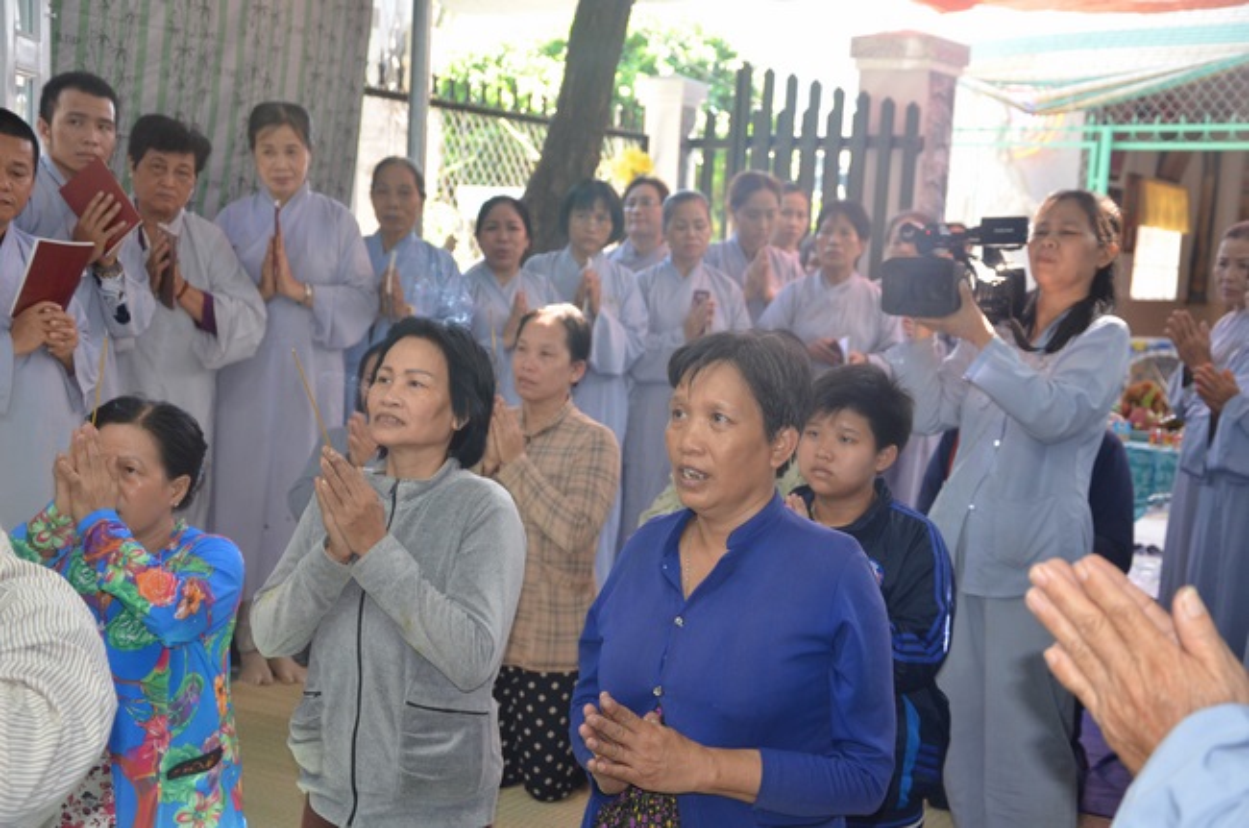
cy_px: 414
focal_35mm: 52
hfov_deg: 37.9
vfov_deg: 25.7
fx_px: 1818
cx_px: 624
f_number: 5
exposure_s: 1/100
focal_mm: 35
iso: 800
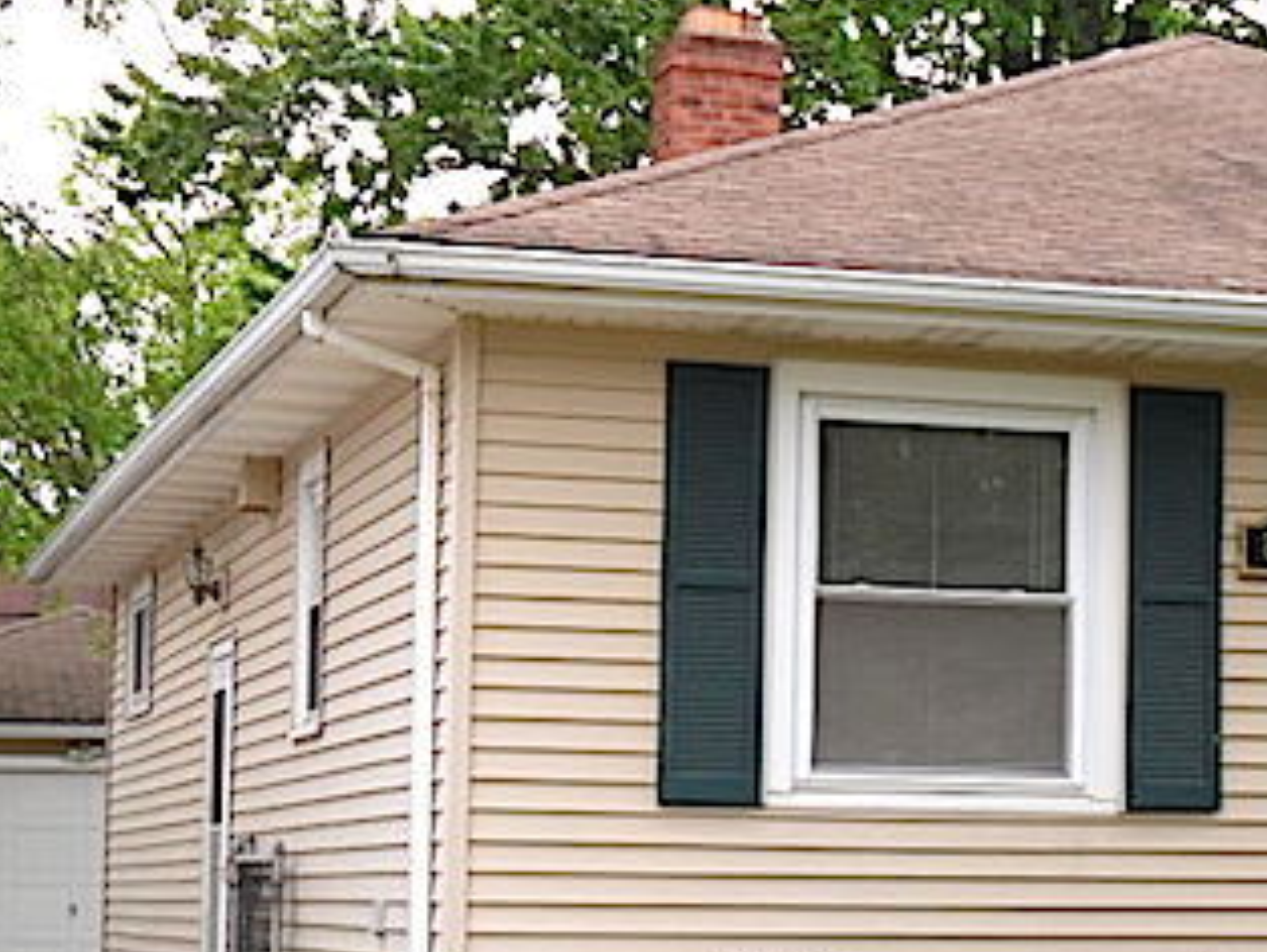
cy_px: 528
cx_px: 1219
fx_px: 4103
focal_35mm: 112
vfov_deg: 13.2
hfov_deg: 17.2
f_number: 3.9
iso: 80
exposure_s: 1/125
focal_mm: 9.9
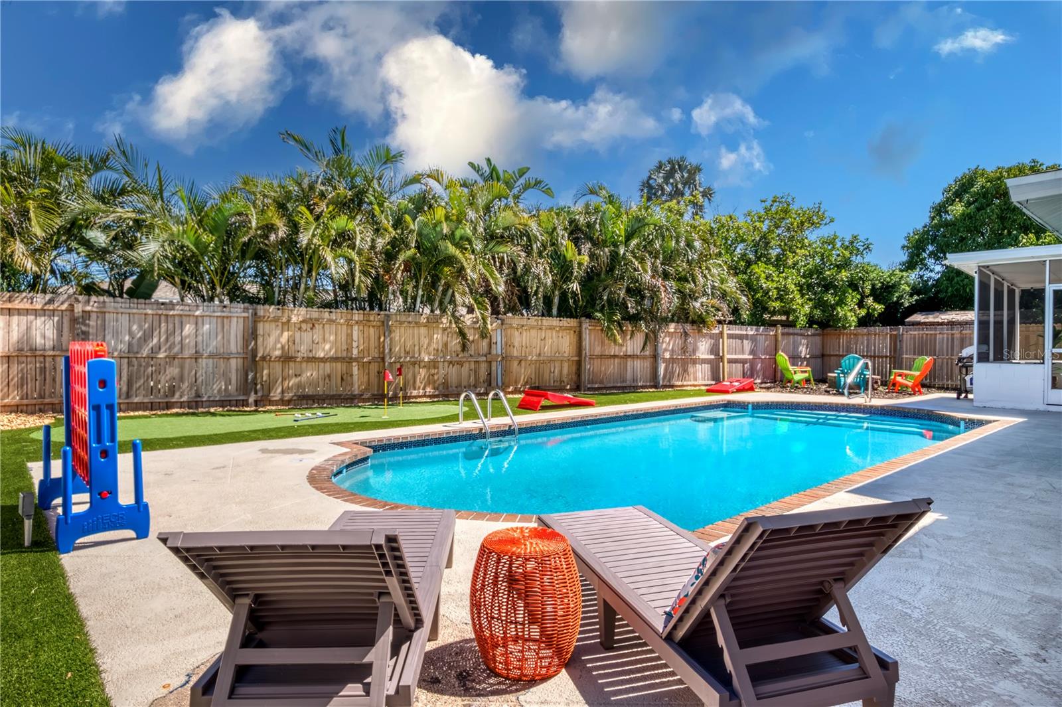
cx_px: 531
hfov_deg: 84.0
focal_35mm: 20
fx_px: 590
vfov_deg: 61.9
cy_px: 354
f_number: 13
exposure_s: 1/45
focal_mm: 13
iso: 100
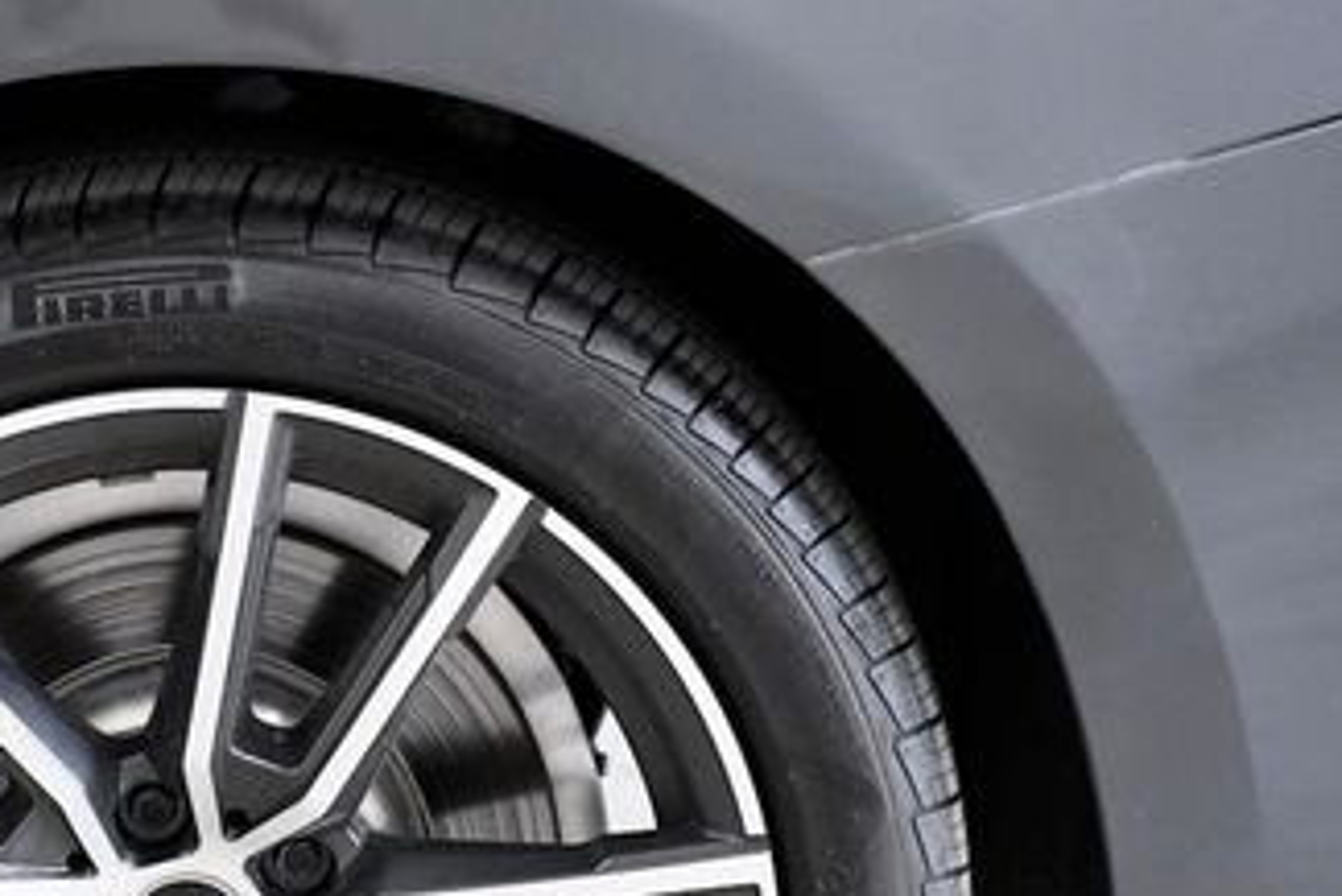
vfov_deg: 9.6
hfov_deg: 14.3
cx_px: 161
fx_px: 5296
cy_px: 873
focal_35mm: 142
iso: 2500
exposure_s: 1/200
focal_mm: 48
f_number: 7.1
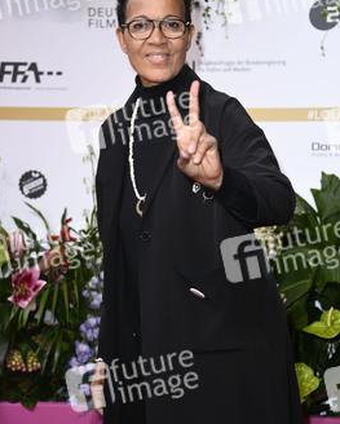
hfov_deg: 13.8
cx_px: 169
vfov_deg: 17.1
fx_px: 1407
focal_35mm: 112
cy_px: 187
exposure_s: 1/200
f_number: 5.6
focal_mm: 98
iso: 500
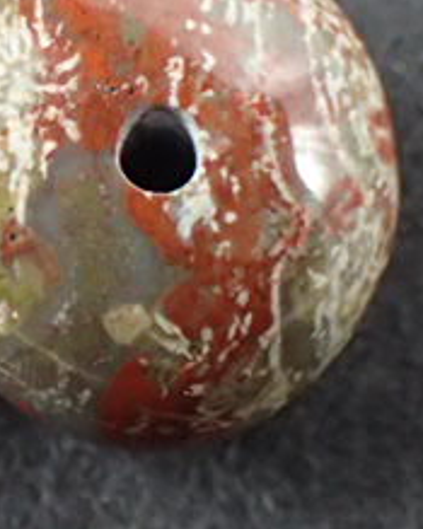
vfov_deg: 14.6
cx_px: -58
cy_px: 130
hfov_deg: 11.6
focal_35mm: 131
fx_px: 2051
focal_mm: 8.41
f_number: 3.1
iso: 640
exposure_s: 1/200
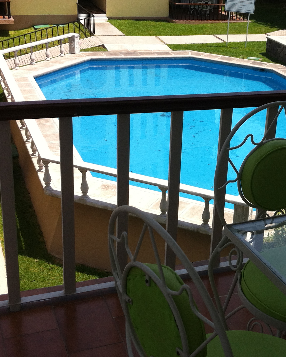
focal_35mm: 61
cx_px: 231
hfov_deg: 24.6
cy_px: 188
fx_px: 645
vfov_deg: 31.0
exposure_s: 1/973
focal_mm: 3.85
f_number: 2.8
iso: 80
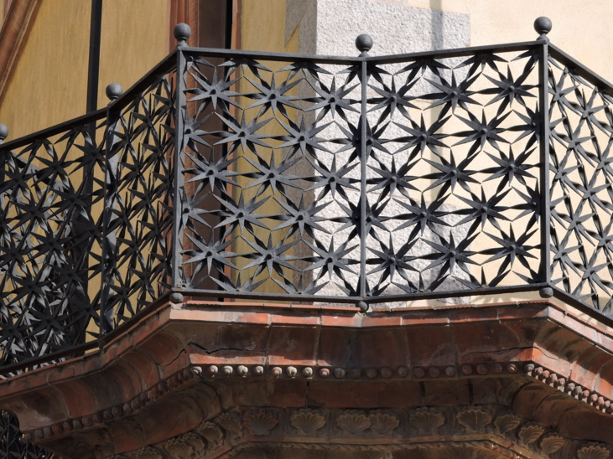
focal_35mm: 197
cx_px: 298
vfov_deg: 7.5
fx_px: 3488
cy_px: 219
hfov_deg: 10.0
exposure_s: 1/320
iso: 100
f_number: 5.3
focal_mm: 32.2
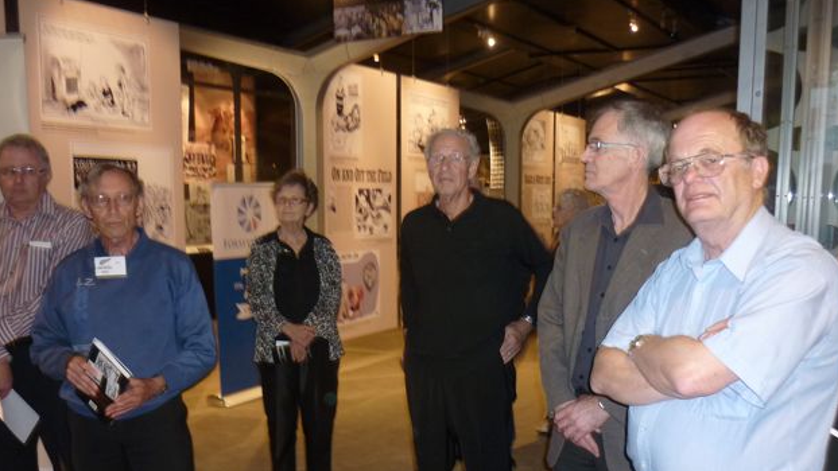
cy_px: 314
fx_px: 822
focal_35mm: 37
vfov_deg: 31.7
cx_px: 423
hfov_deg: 54.0
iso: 200
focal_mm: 5.5
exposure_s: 1/8
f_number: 2.8
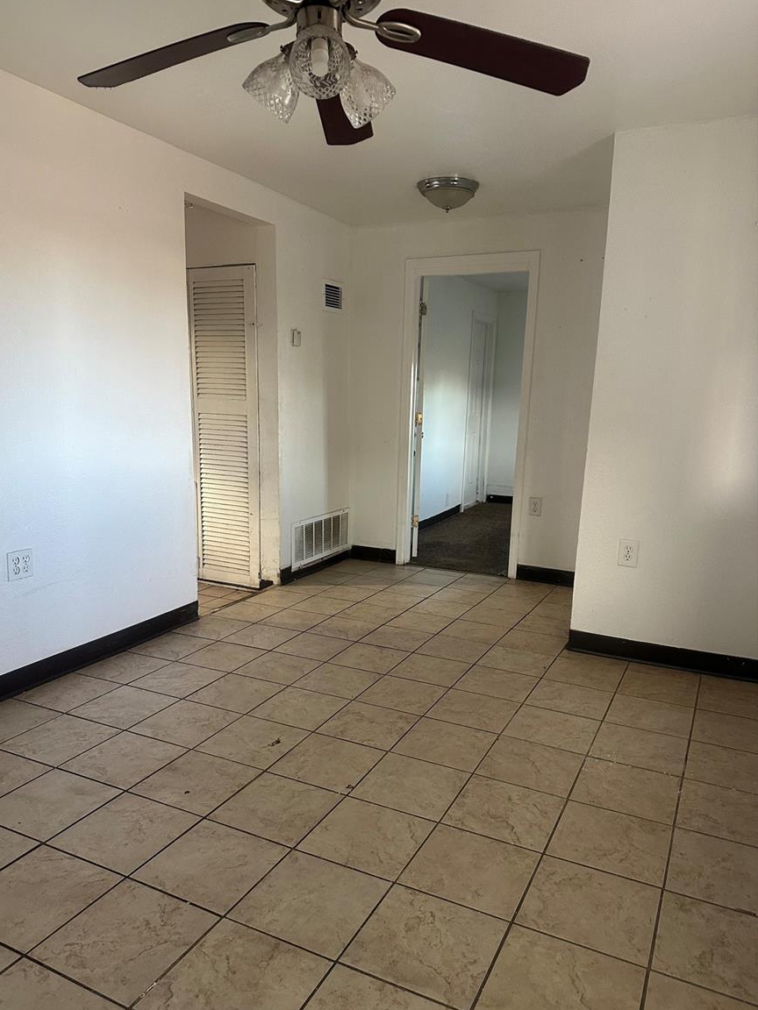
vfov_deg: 69.4
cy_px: 522
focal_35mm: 25
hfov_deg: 54.9
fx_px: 730
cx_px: 365
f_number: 1.78
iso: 250
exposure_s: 1/60
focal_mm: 6.86
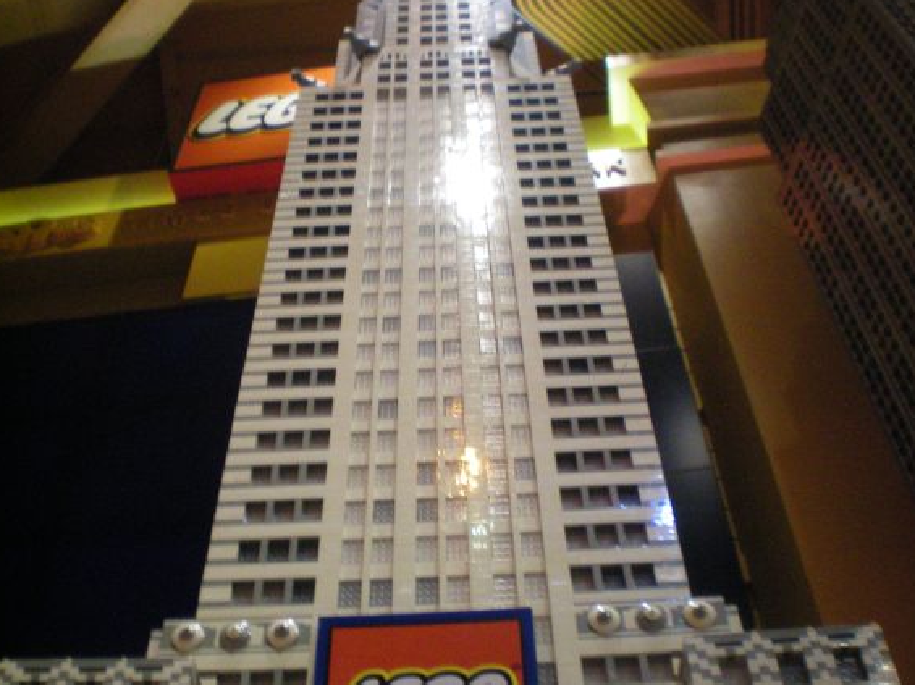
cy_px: 302
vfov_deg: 33.5
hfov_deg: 43.9
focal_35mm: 43
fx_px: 1136
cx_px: 470
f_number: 3.1
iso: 320
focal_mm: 6.3
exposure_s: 1/50
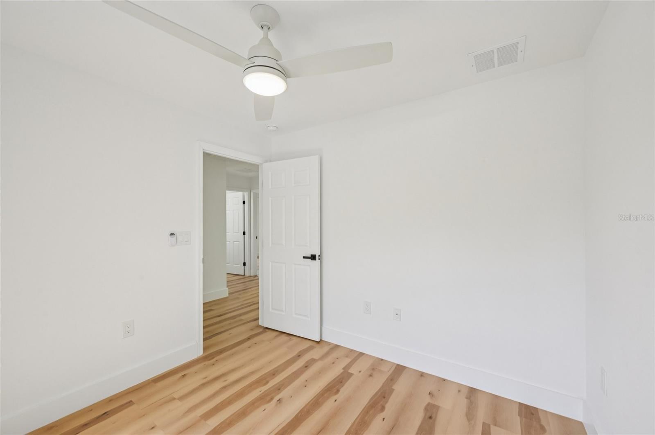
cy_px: 218
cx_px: 328
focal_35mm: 14
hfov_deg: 104.3
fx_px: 254
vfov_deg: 81.1
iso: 400
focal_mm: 14
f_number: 8
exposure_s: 1/60
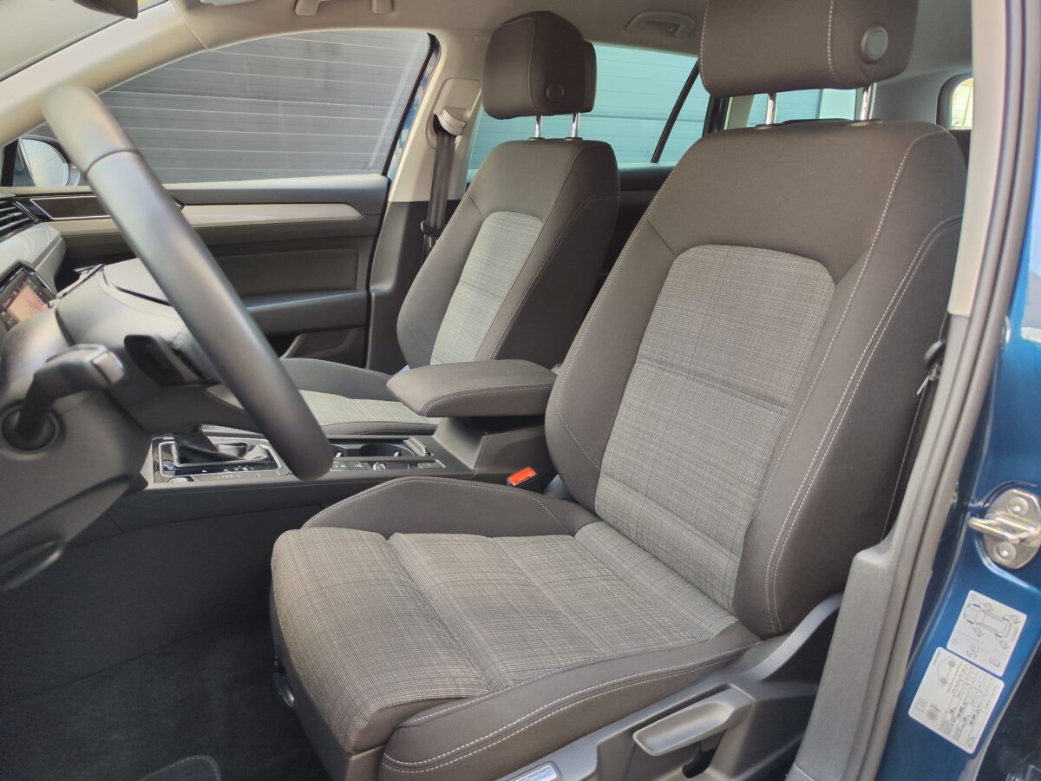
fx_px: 692
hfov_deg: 73.9
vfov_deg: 58.9
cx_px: 520
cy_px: 390
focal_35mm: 23
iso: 334
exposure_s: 1/97.1
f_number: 1.69
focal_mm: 7.01
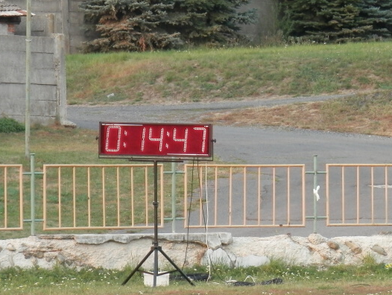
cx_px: 208
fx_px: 2472
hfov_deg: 9.1
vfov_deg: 6.8
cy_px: 187
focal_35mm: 218
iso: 200
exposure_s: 1/100
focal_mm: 27.5
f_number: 5.5
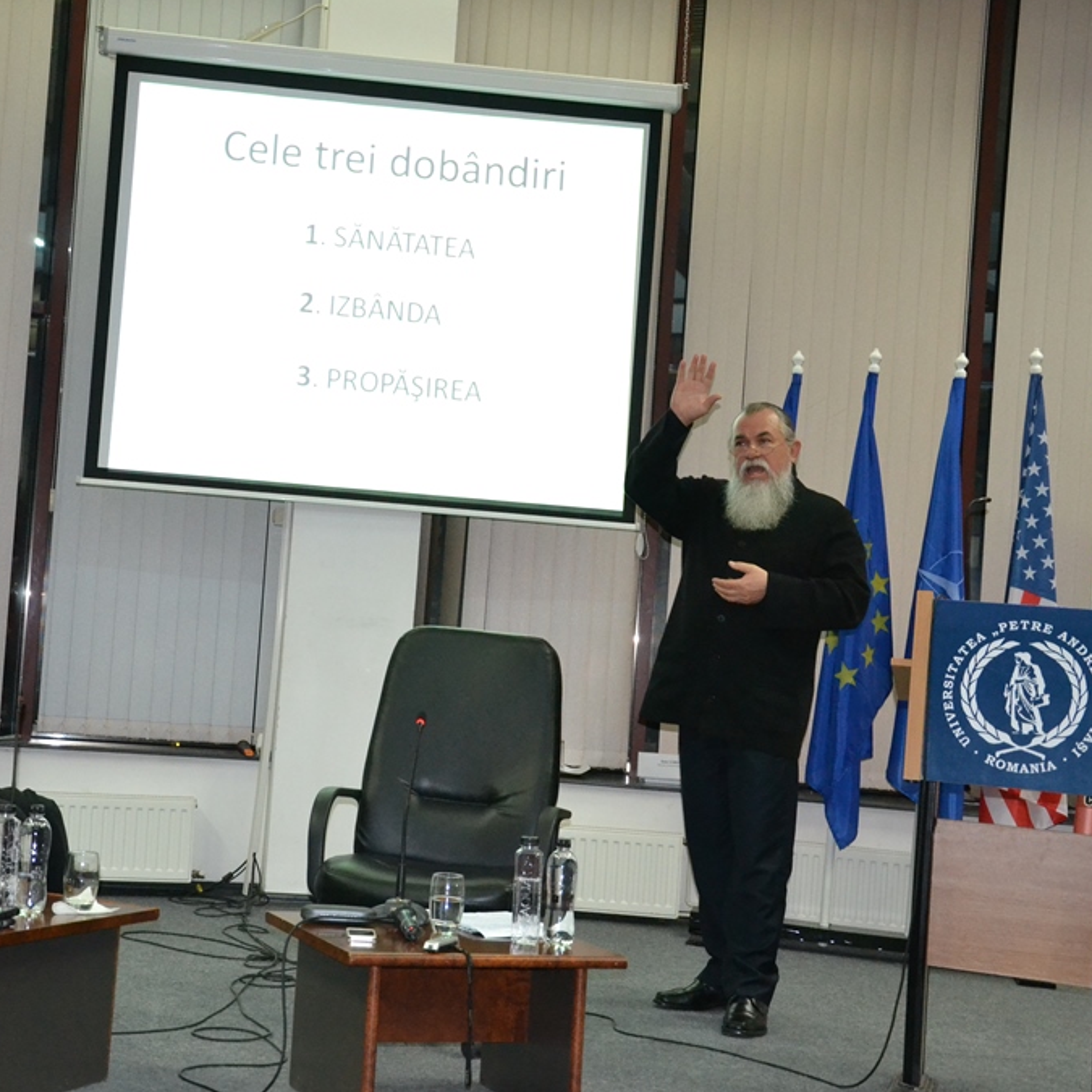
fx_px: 2070
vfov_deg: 29.6
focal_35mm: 58
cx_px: 409
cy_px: 544
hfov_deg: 29.4
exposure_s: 1/60
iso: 2800
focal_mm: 30
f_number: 4.2
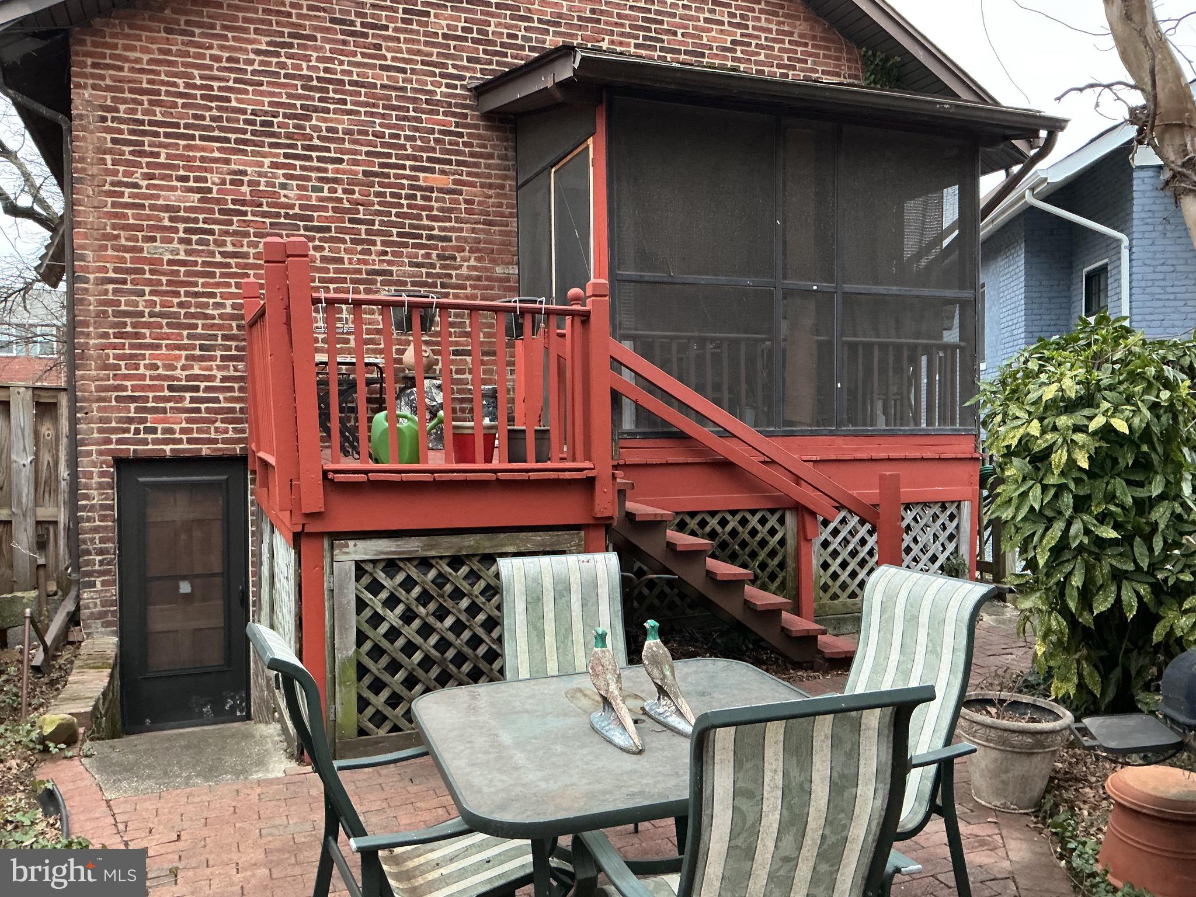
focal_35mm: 29
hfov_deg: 61.7
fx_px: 1002
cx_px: 598
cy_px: 448
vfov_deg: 48.2
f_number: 1.8
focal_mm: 3
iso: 250
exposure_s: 1/40
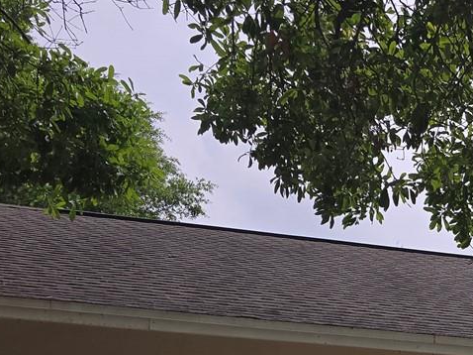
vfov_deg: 17.1
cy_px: 545
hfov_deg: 21.7
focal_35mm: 77
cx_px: 686
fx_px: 1052
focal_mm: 6.3
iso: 12
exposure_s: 1/1290
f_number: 1.7
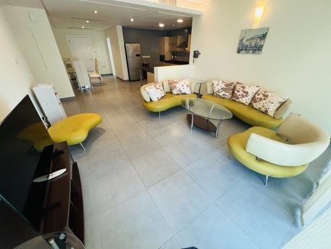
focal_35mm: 13
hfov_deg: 106.2
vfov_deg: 89.9
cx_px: 166
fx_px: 124
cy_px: 124
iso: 200
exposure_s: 1/100
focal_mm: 1.57
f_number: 1.8
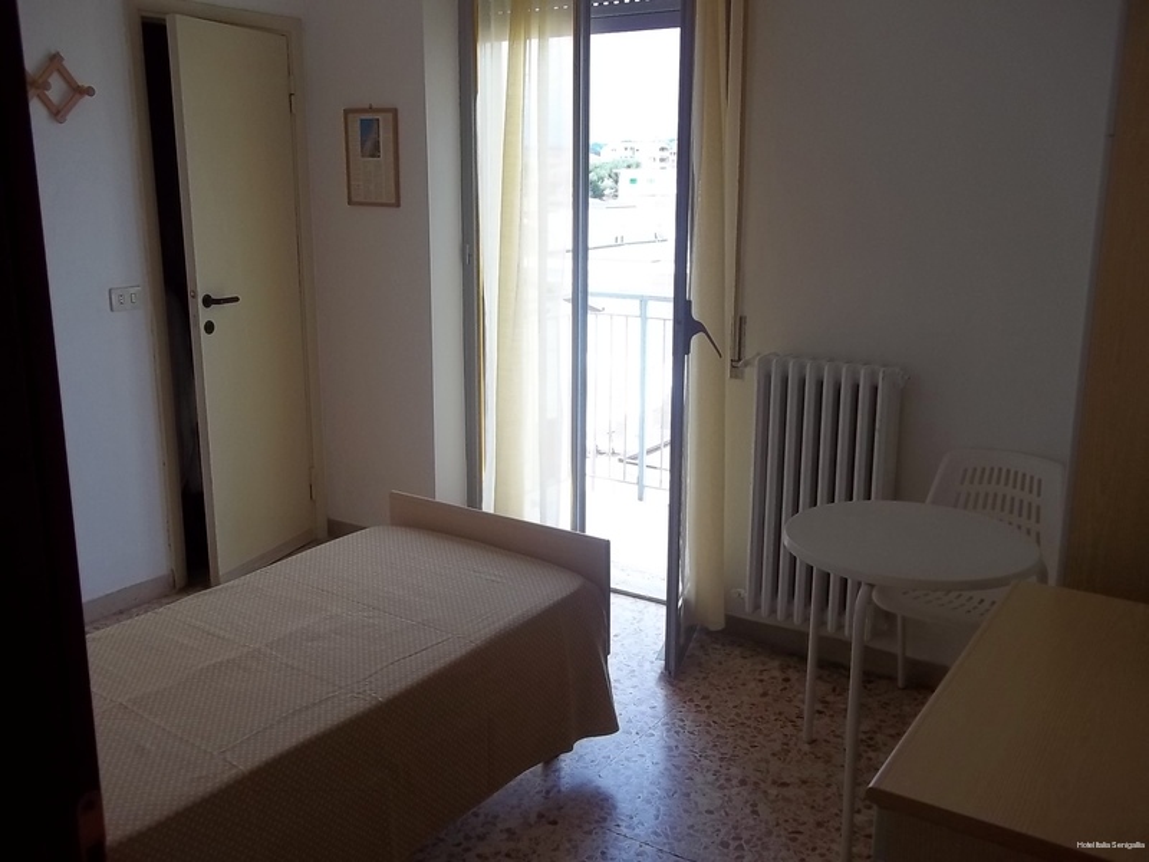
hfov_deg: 56.8
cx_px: 574
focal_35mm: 32
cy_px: 431
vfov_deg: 44.2
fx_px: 1062
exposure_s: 1/250
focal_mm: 5.7
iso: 80
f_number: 2.9
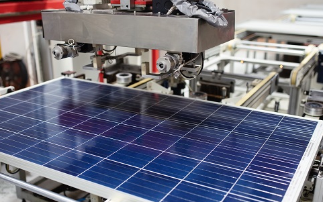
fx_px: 379
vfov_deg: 29.9
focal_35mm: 43
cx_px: 162
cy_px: 107
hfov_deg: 46.2
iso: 640
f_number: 2
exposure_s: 1/60
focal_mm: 35
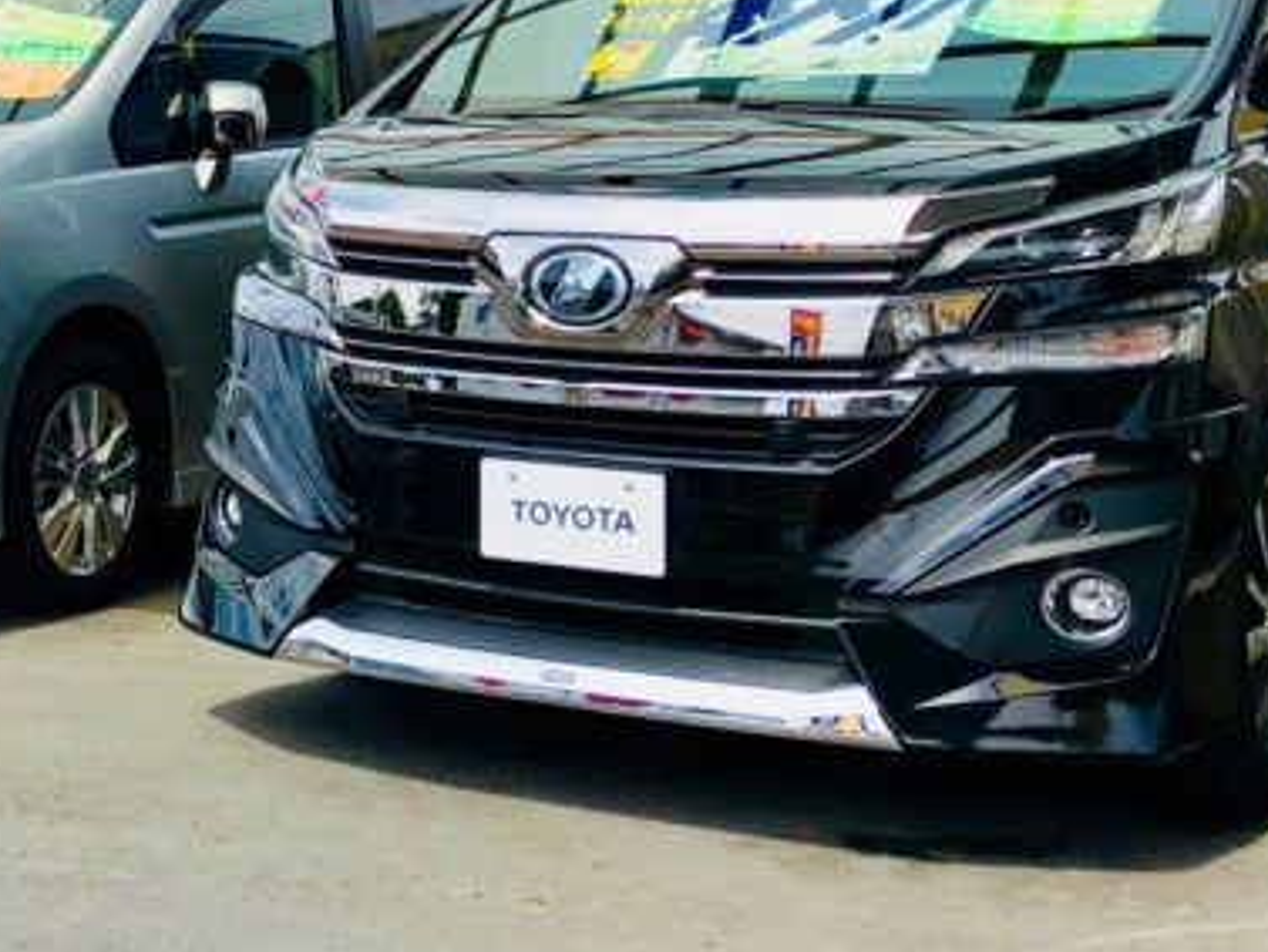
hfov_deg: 24.4
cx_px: -27
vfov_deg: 18.9
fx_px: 2785
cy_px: 13
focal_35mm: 76
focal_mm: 3.99
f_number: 1.8
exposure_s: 1/2404
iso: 20
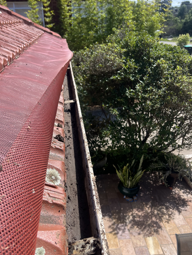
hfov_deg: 46.7
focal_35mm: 30
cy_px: 139
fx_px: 222
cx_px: 86
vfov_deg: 59.9
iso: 50
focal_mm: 5.7
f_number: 1.5
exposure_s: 1/2045
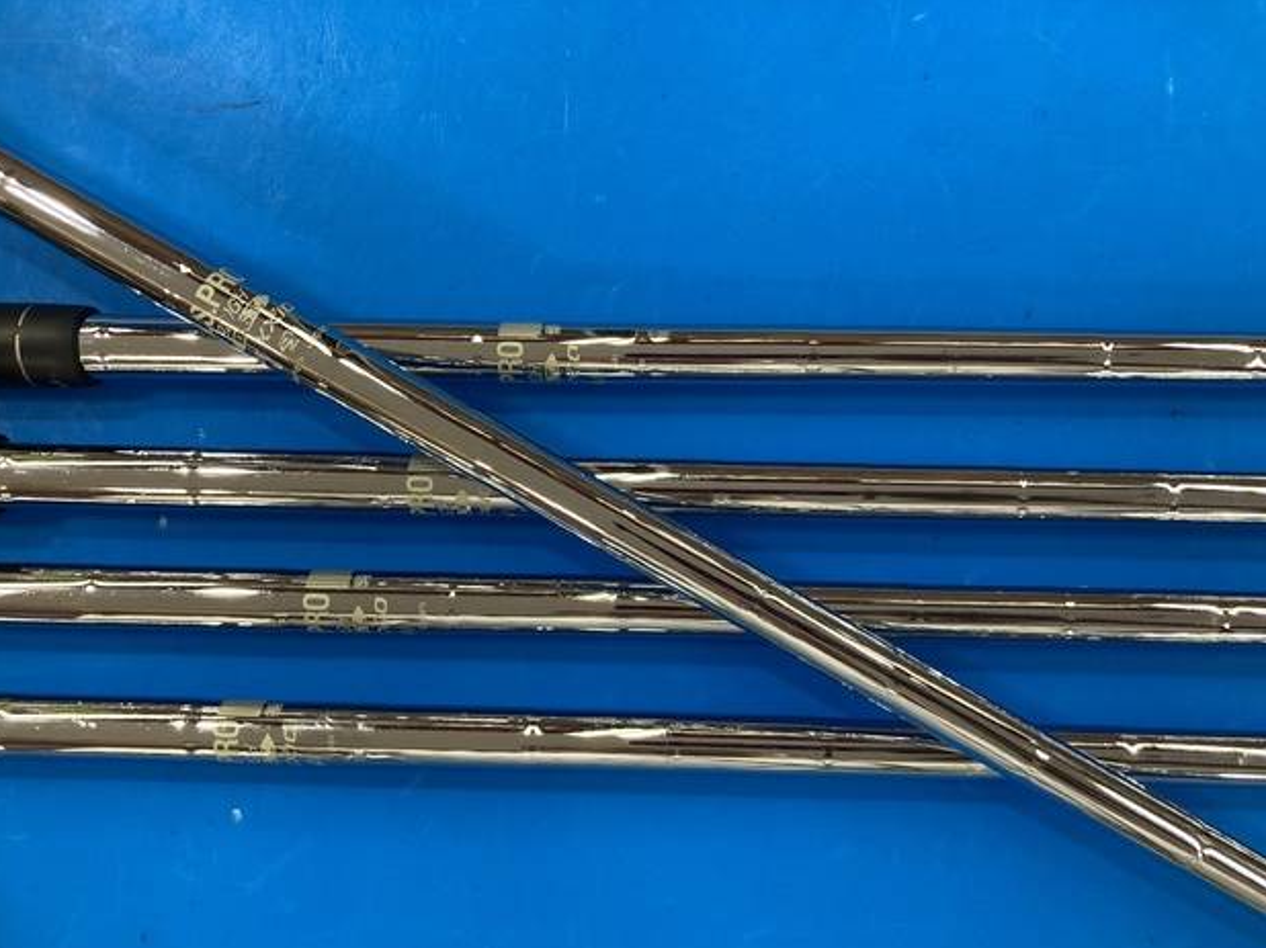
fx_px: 1060
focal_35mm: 29
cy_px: 487
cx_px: 613
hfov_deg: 61.7
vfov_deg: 48.2
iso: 50
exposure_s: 1/50
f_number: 1.8
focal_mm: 3.99
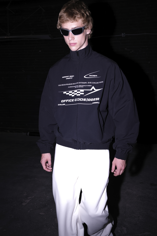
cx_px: 78
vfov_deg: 54.4
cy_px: 118
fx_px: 229
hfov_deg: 37.8
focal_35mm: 35
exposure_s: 1/125
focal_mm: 23
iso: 100
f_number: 4
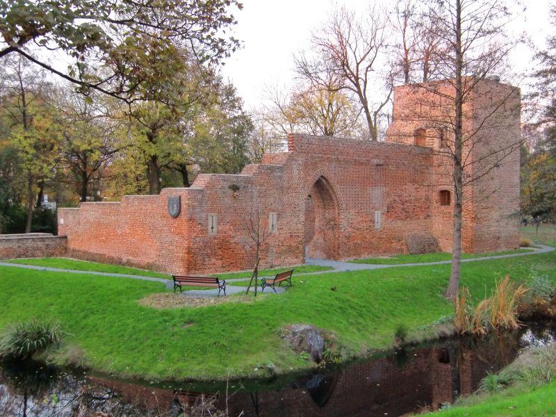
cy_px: 208
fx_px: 642
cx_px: 278
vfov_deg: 36.0
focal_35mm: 40
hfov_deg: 46.8
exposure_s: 1/25
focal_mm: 7.1
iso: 400
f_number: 3.8
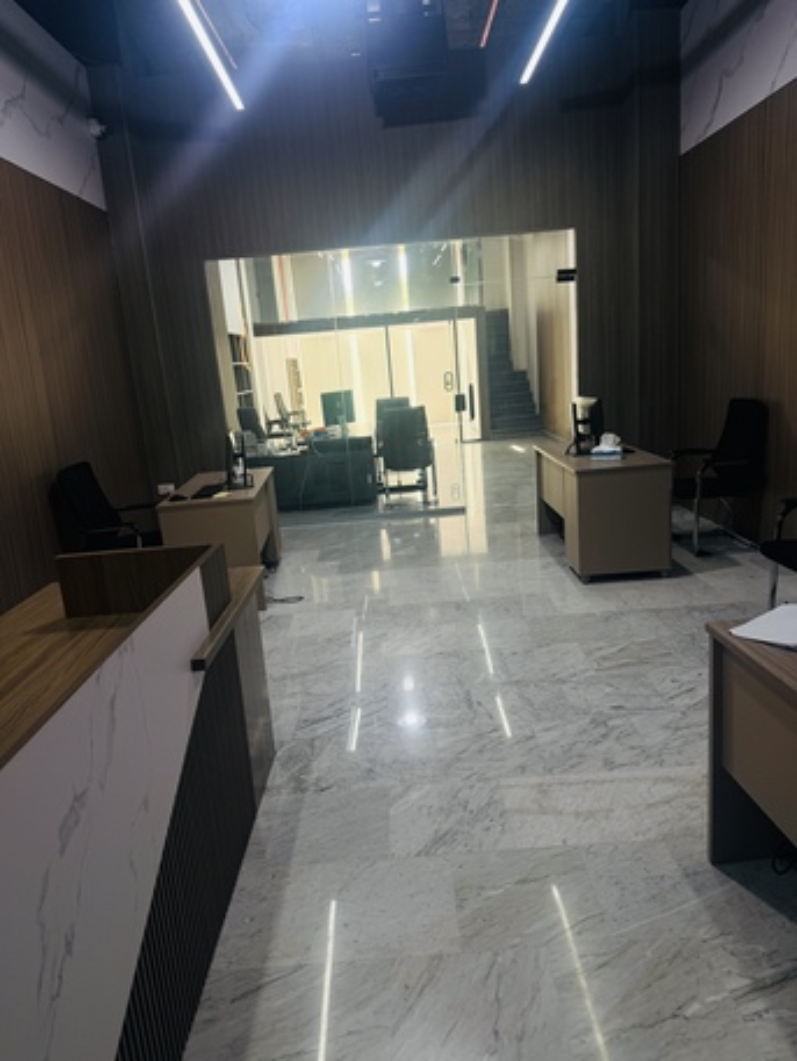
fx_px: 736
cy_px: 530
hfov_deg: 56.8
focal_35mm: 24
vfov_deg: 71.6
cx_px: 398
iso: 100
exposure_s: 1/120
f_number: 1.78
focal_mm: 6.76
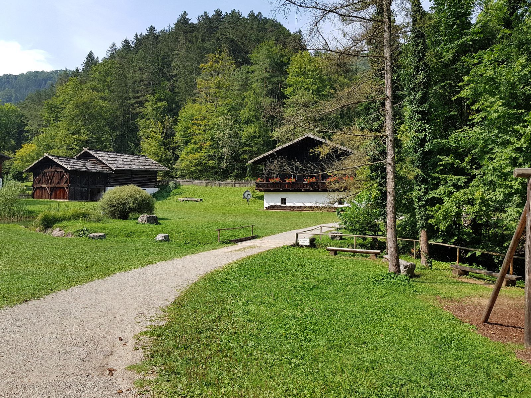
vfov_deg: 53.1
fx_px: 399
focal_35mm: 26
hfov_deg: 67.3
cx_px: 266
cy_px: 199
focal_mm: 4.2
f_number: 1.7
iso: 50
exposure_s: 1/1416
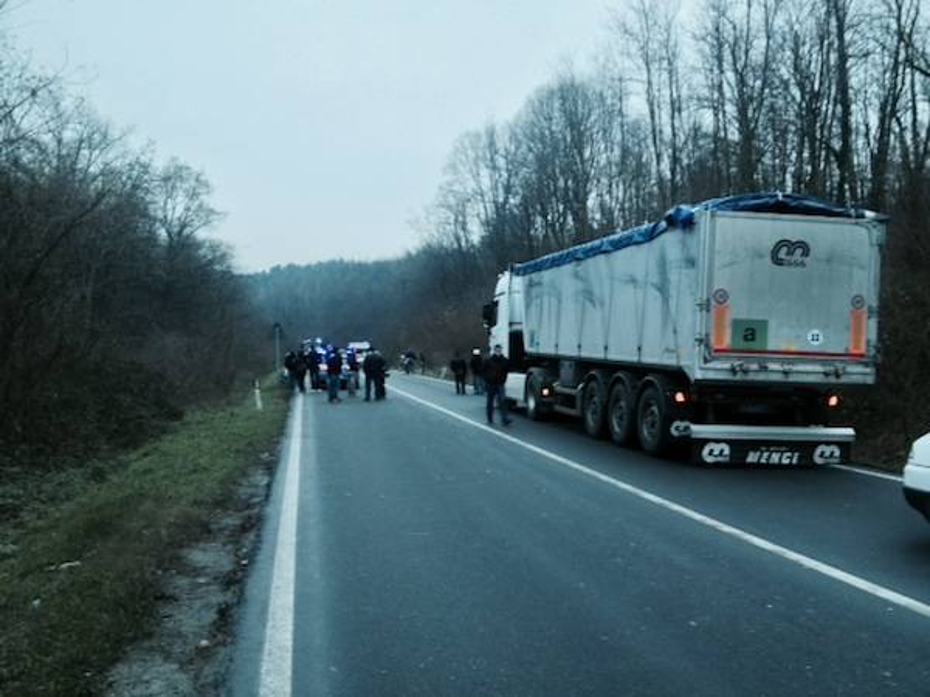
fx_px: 940
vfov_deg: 40.7
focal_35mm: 35
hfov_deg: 52.6
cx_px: 465
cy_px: 348
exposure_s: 1/20
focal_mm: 4.28
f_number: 2.4
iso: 50
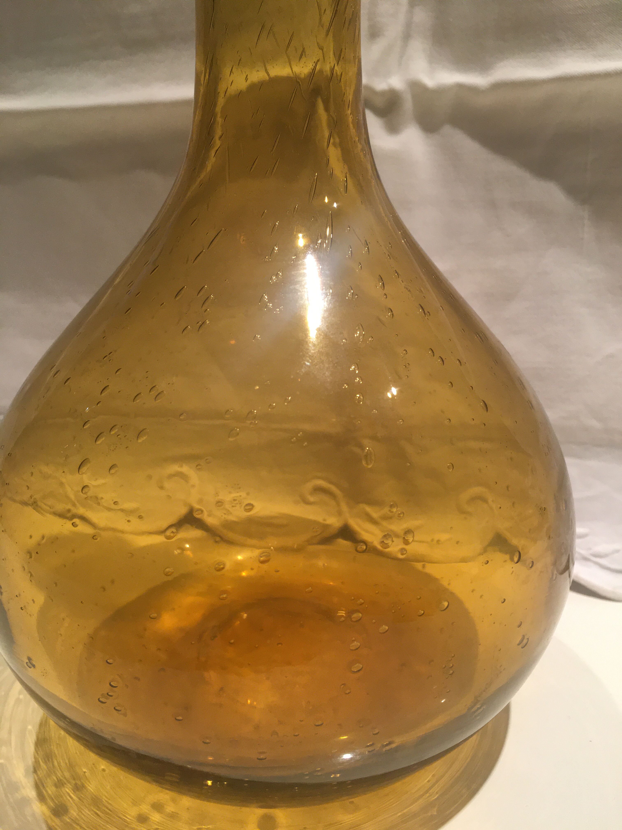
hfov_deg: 48.2
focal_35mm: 29
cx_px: 311
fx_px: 695
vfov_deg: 61.7
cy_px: 415
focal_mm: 4.15
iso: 125
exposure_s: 1/33
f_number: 2.2
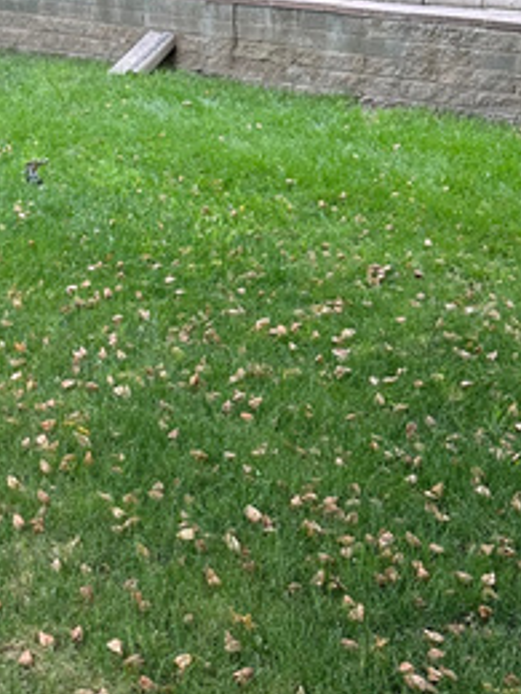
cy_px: 283
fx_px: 1425
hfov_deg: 19.5
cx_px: -112
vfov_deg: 27.3
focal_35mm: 71
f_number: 1.78
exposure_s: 1/311
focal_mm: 6.86
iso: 80
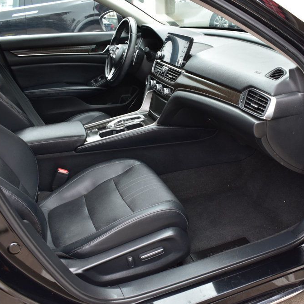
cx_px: 175
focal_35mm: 35
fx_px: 348
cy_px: 152
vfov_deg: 47.2
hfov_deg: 47.1
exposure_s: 1/25
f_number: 7.1
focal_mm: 18
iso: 400
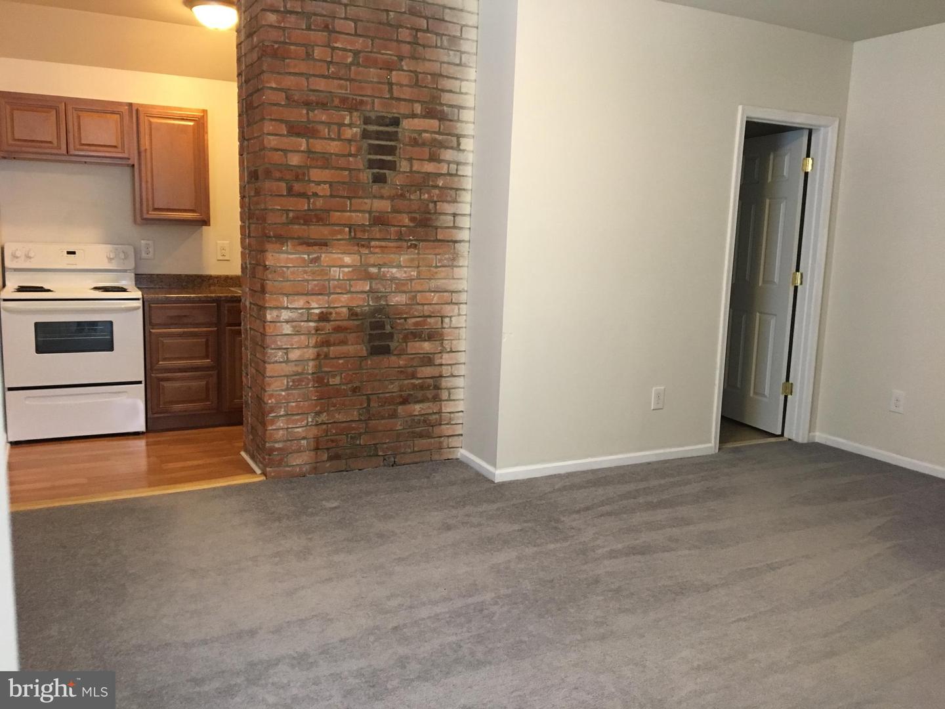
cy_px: 354
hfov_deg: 61.7
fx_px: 792
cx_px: 472
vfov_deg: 48.2
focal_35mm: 29
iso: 200
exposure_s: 1/24
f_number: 2.2
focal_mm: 4.15
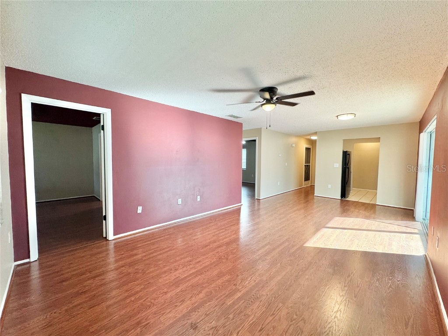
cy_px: 168
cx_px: 224
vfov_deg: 85.7
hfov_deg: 102.1
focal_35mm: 14
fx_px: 181
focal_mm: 2.22
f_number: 2.2
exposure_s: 1/120
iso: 160
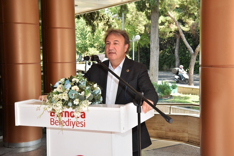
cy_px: 78
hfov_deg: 38.2
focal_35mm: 52
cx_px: 117
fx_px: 338
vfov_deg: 26.0
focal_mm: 52
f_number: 16
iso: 2500
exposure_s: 1/250
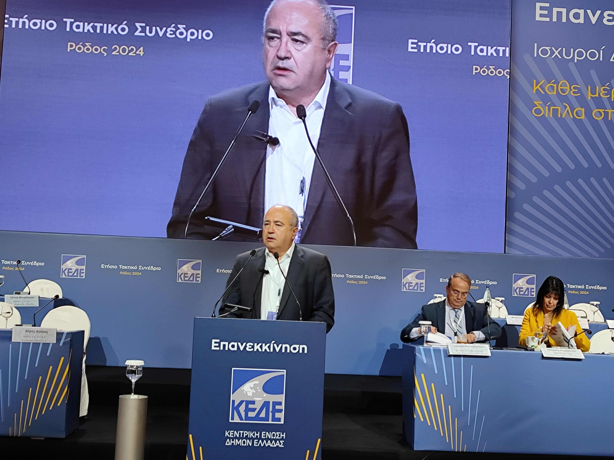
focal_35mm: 24
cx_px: 307
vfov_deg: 56.8
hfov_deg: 71.6
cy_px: 230
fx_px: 426
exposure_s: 1/100
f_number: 1.89
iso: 196
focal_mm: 5.89
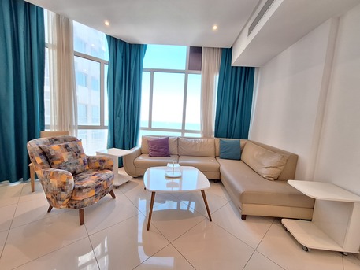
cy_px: 135
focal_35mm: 13
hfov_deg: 106.2
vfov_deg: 89.9
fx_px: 135
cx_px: 180
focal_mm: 1.74
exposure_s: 1/50
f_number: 2.2
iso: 200
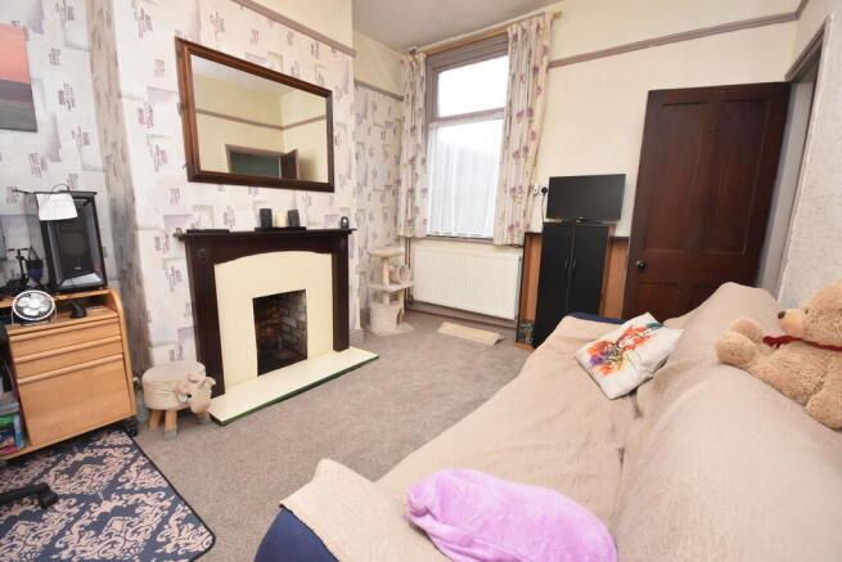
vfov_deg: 77.4
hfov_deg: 100.4
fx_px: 351
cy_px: 281
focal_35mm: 15
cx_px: 421
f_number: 4
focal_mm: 10
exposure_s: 1/60
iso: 1100
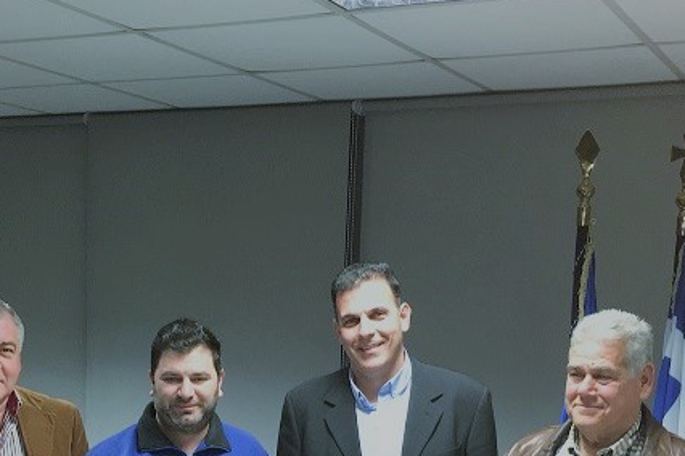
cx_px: 289
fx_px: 1142
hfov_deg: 33.3
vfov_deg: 21.7
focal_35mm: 60
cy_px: 466
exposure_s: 1/25
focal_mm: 4.15
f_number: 2.2
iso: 100
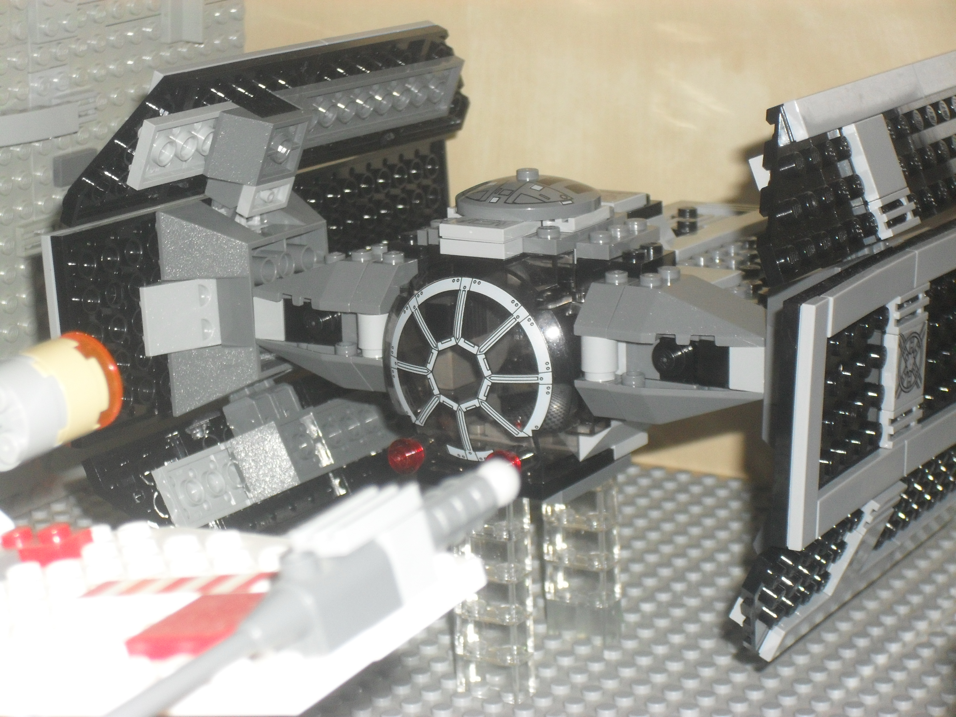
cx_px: 478
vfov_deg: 14.1
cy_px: 358
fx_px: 2900
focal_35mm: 105
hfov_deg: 18.7
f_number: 5.8
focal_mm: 18.9
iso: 200
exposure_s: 1/60
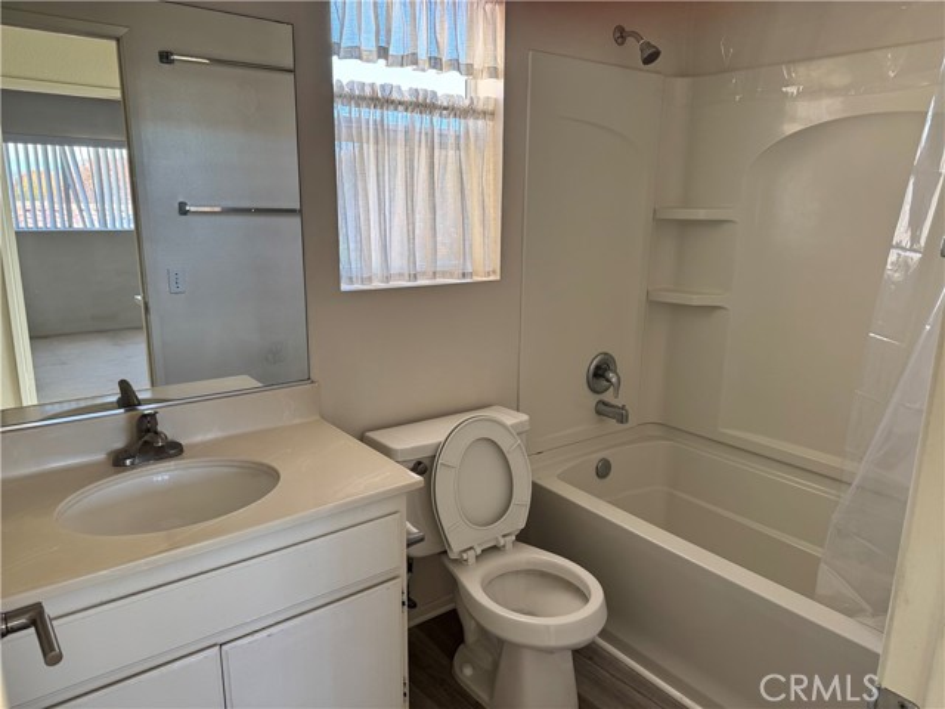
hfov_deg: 71.6
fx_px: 655
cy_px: 354
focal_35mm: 24
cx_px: 472
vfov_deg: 56.8
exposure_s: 1/121
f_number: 1.78
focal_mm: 6.76
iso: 125
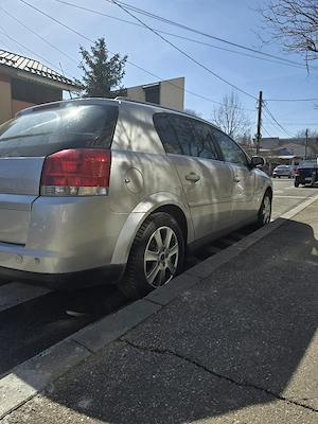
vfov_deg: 73.9
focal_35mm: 23
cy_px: 212
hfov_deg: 58.9
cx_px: 159
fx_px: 282
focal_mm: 6.3
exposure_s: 1/769
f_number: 1.7
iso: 12
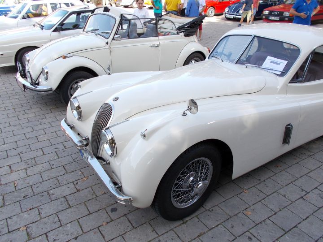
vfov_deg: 46.8
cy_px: 121
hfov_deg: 60.0
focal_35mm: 30
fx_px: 280
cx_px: 162
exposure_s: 1/160
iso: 80
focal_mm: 5.3
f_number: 3.4
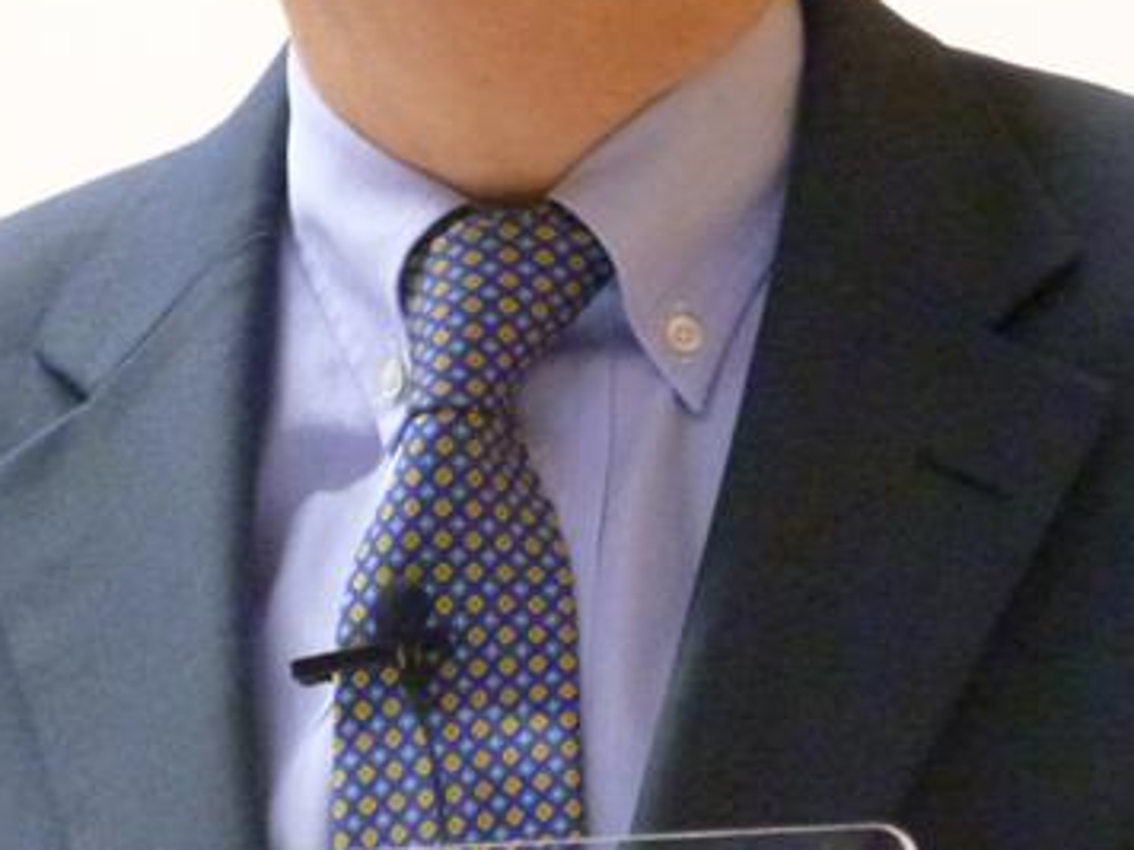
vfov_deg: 2.3
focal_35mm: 638
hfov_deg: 3.1
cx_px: 529
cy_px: 96
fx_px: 20901
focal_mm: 51.1
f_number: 4
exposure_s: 1/15
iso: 1250
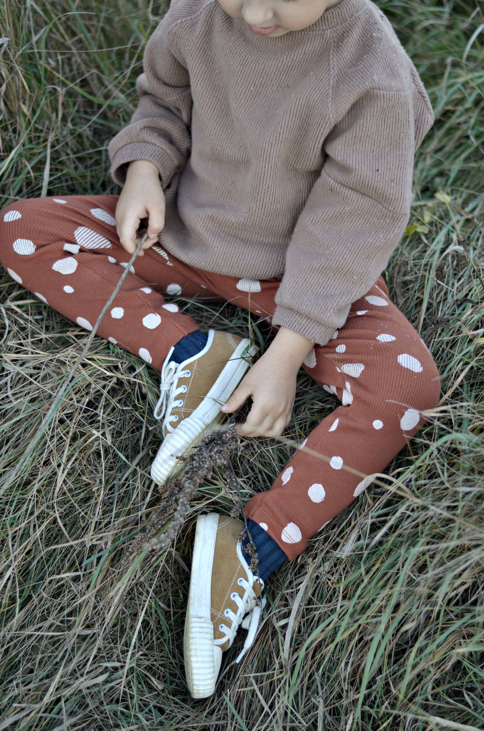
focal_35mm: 75
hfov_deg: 18.1
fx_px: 1519
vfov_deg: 27.0
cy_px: 366
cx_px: 242
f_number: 1.8
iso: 100
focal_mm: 50
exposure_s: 1/400
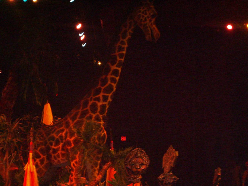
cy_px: 105
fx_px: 967
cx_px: 117
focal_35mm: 135
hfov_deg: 14.6
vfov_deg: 11.0
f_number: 5.1
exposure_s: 1/60
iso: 235
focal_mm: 22.2
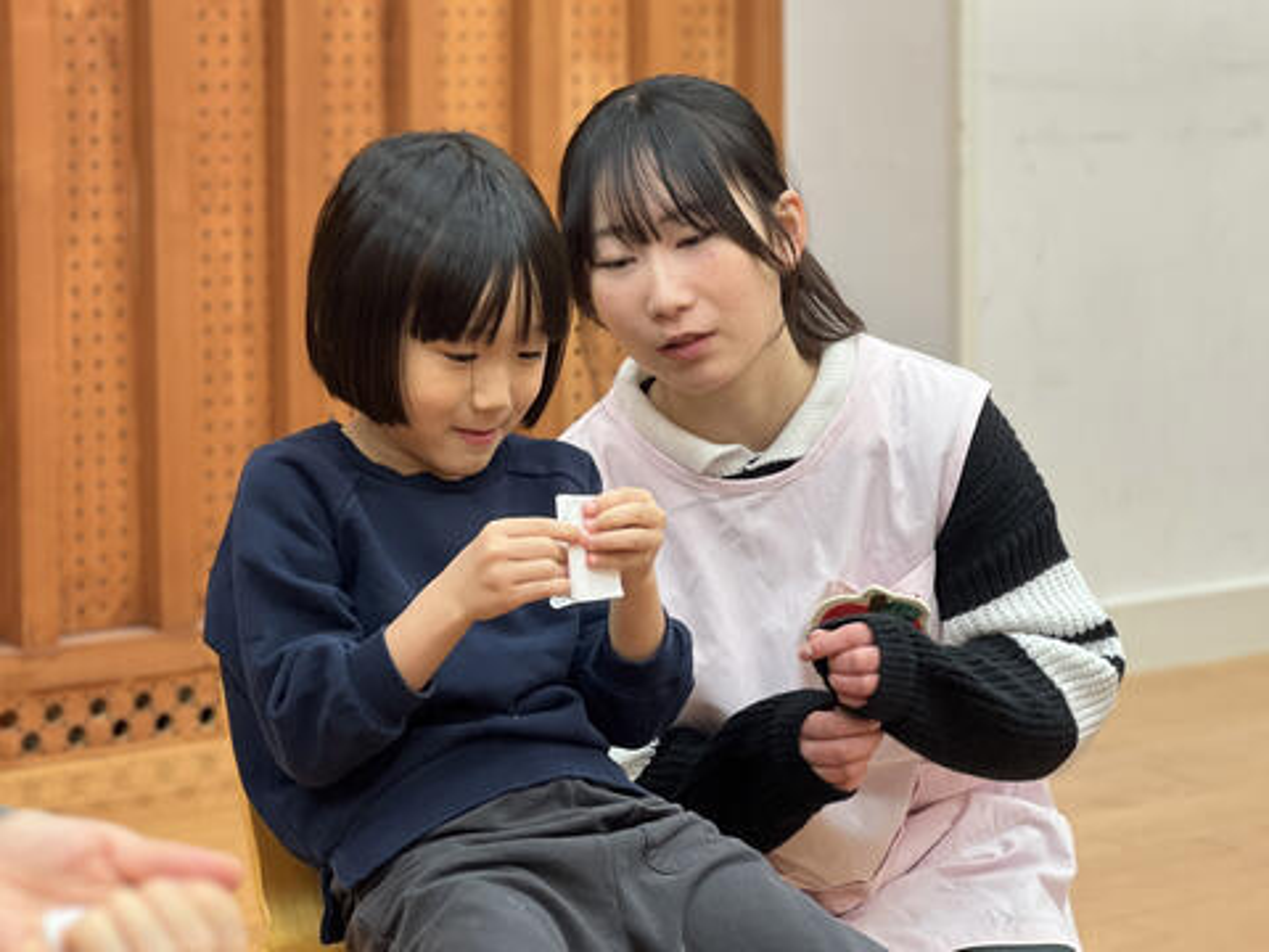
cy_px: 476
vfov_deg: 19.1
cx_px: 634
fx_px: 2823
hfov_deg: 25.3
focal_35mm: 77
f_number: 2.8
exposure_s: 1/60
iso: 125
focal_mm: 9
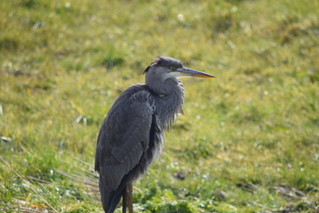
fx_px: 4926
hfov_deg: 3.7
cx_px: 162
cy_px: 117
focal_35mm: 556
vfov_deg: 2.5
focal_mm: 300
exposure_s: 1/640
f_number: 6.3
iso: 200
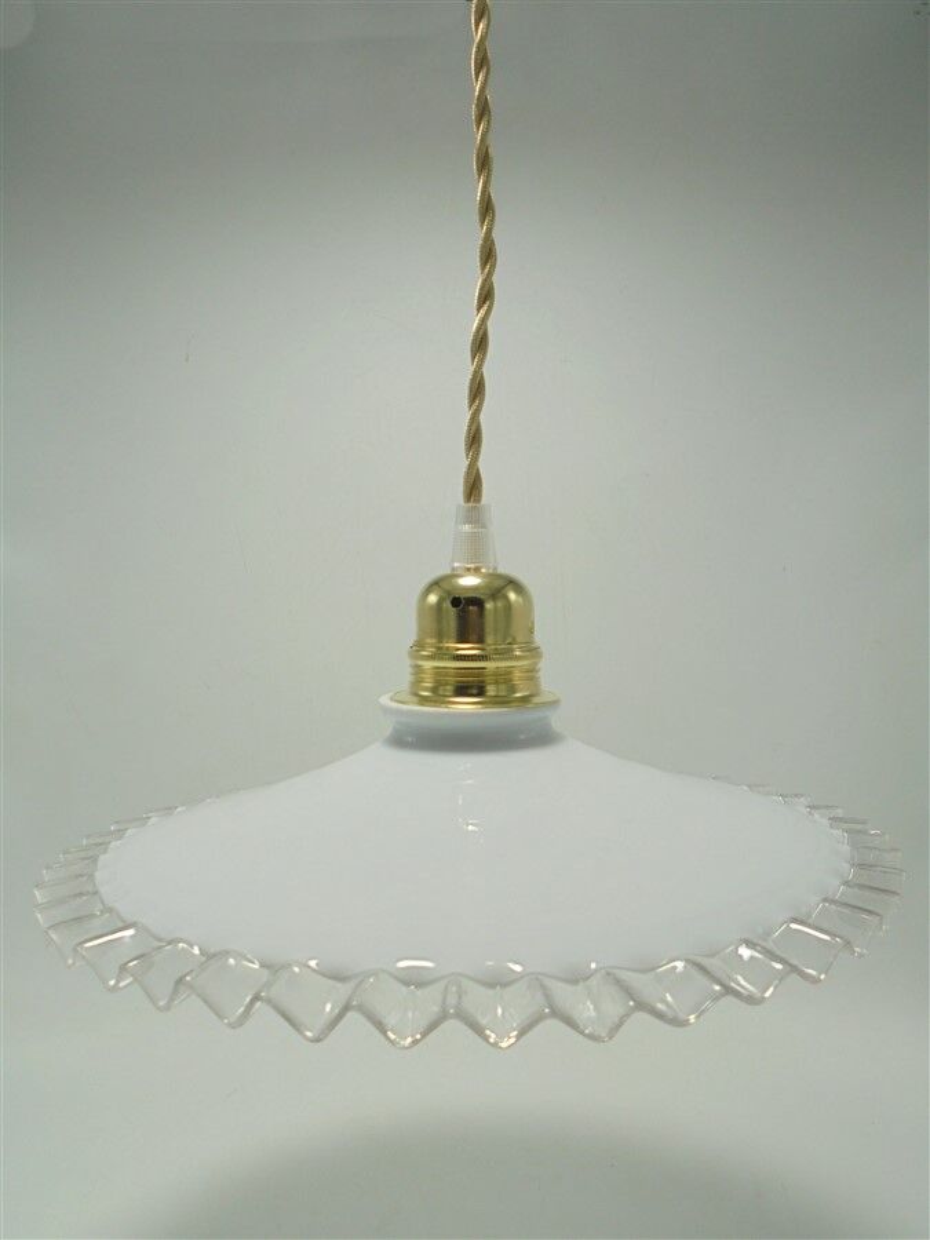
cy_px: 620
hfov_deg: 48.2
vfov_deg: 61.7
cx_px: 465
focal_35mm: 29
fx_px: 1039
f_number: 3.7
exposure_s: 1/125
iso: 100
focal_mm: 5.3
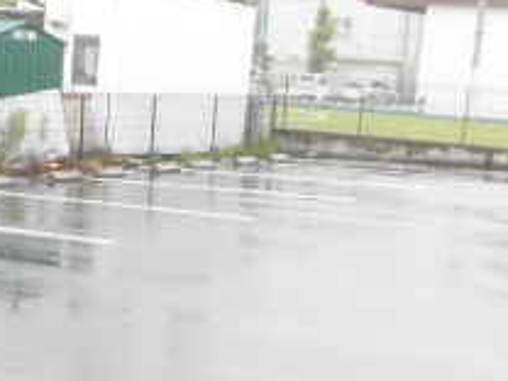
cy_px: 405
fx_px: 1086
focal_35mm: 74
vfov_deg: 19.2
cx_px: 103
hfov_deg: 25.9
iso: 100
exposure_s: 1/100
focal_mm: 4.3
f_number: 3.1
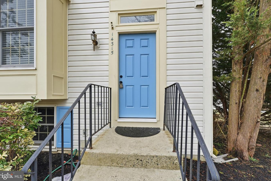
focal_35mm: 15
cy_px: 84
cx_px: 138
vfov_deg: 77.2
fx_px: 113
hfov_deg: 100.4
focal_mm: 14
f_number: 11
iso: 400
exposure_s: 1/2500
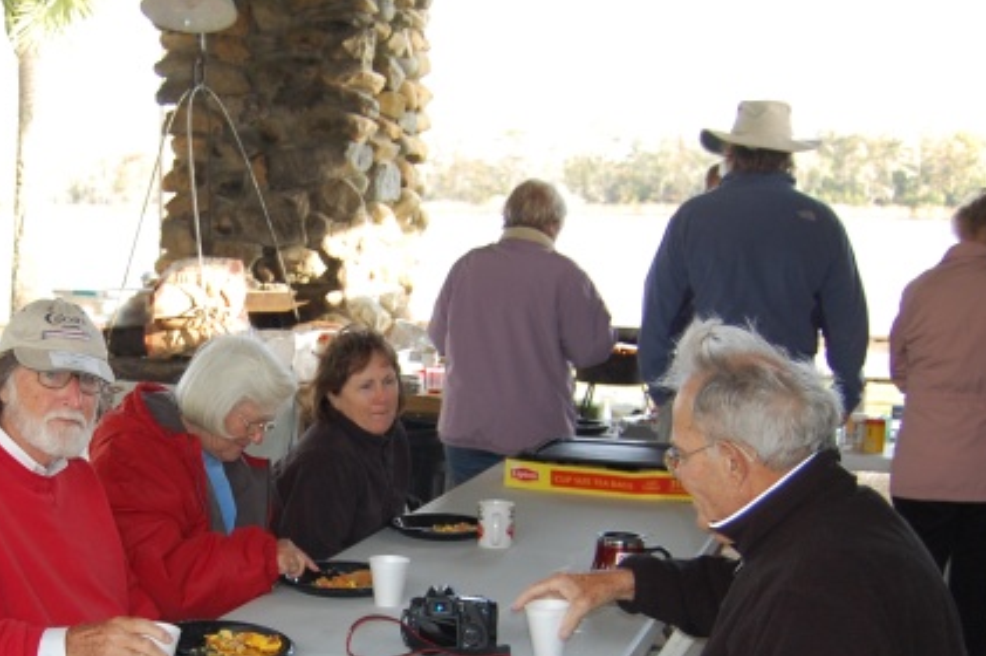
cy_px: 546
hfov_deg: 34.0
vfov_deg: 23.3
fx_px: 1560
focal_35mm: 57
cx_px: 192
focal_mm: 20
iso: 400
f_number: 3.8
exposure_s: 1/200
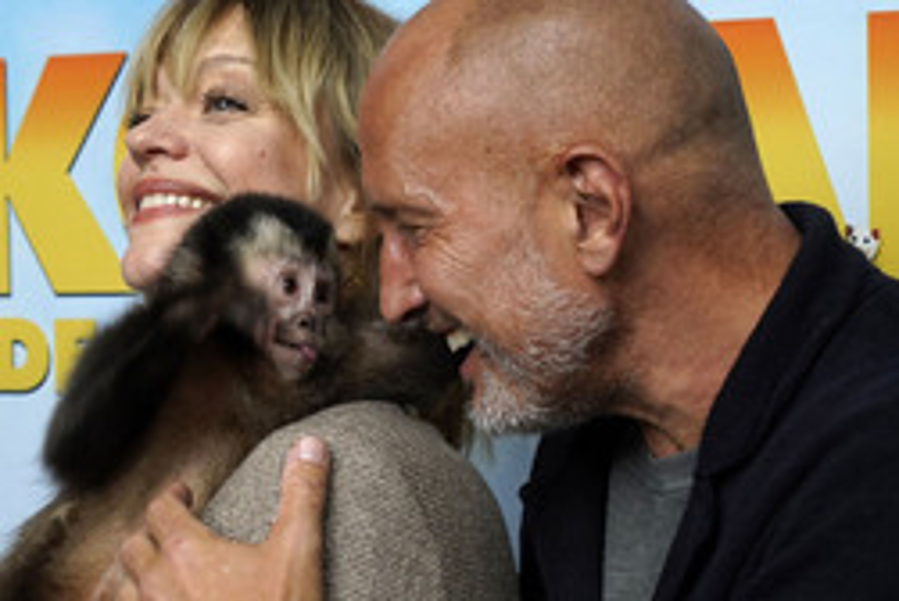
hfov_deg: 18.0
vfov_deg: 12.2
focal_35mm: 113
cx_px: 321
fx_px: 2825
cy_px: 365
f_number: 5.6
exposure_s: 1/125
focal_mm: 63
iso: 640
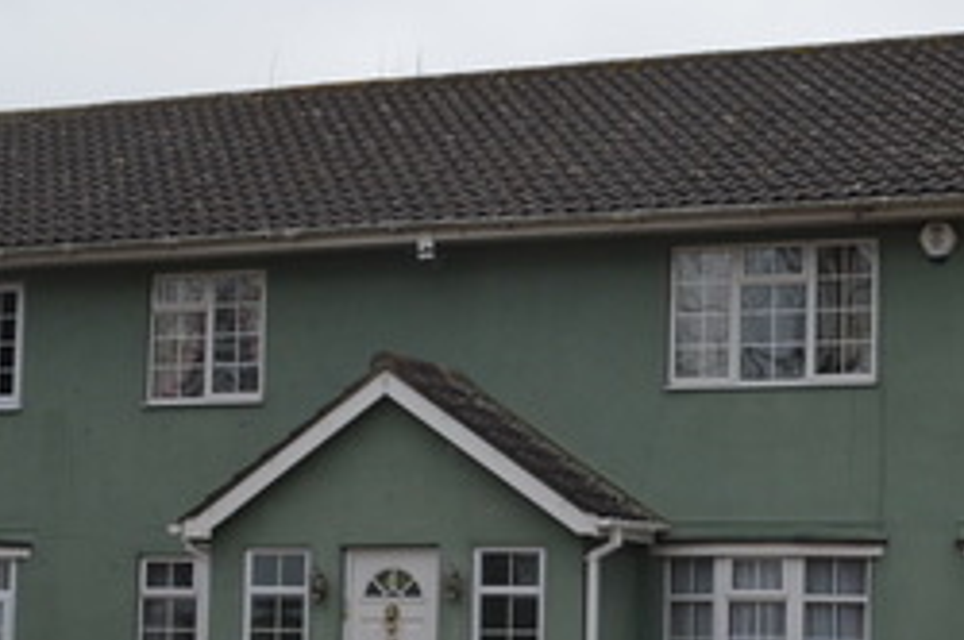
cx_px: 609
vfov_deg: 14.8
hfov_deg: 22.1
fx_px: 2460
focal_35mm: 92
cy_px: 438
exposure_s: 1/250
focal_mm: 24
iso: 200
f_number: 8
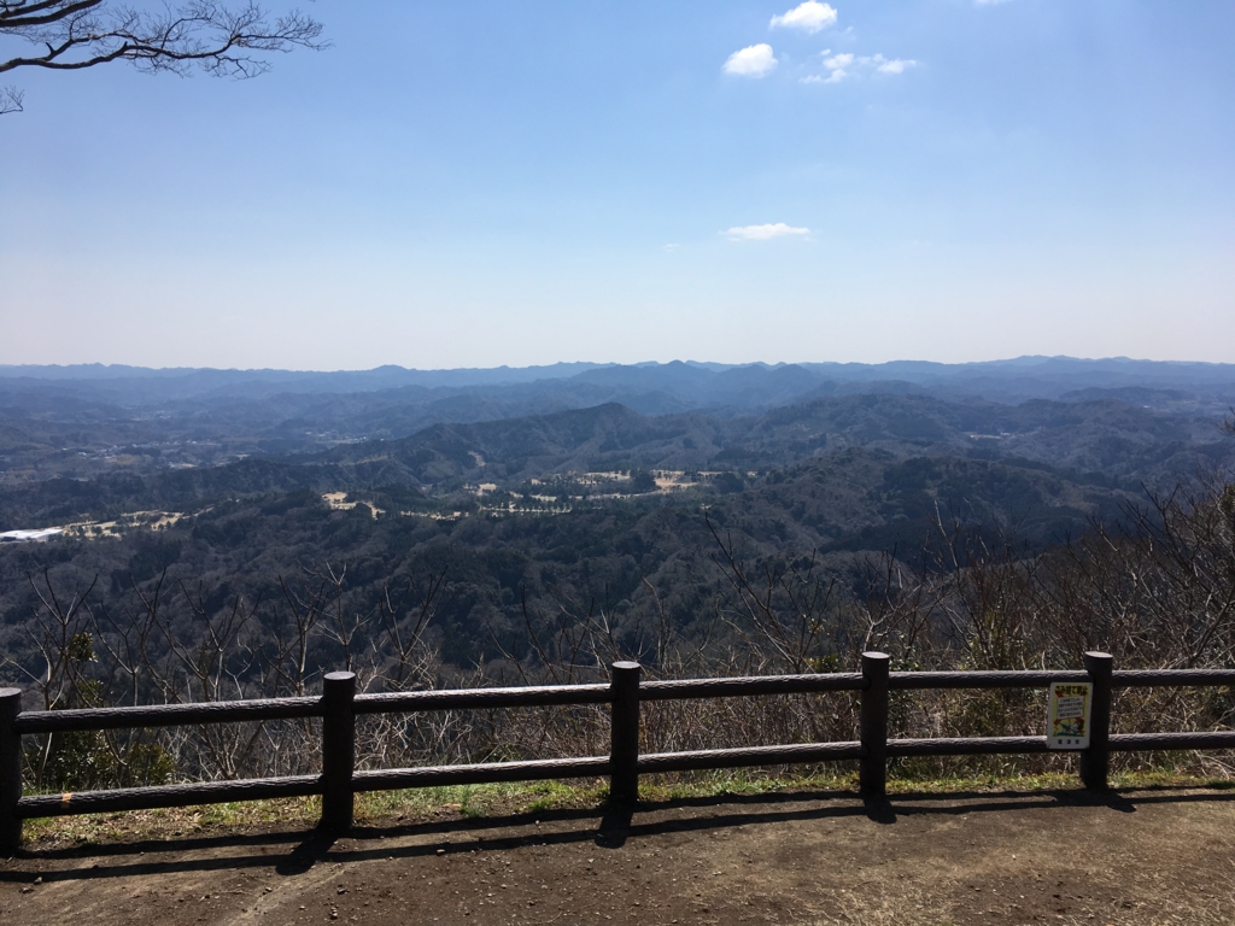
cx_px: 618
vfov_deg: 48.2
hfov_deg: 61.7
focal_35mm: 29
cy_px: 463
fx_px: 1035
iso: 25
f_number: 2.2
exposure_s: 1/2481
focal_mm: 4.15
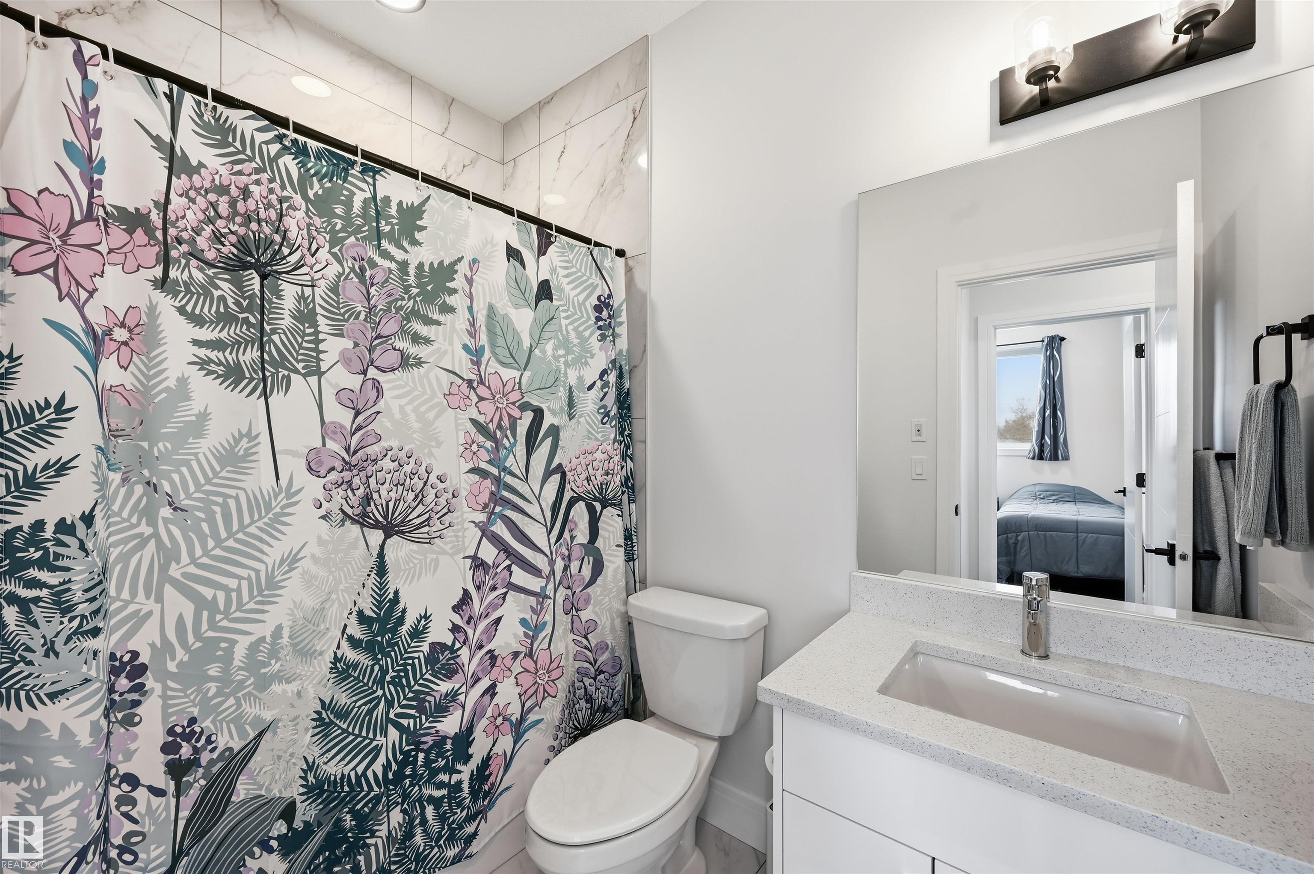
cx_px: 657
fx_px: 511
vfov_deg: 81.1
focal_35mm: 14
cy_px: 437
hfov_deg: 104.3
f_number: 8
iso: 100
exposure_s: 1/15
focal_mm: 14
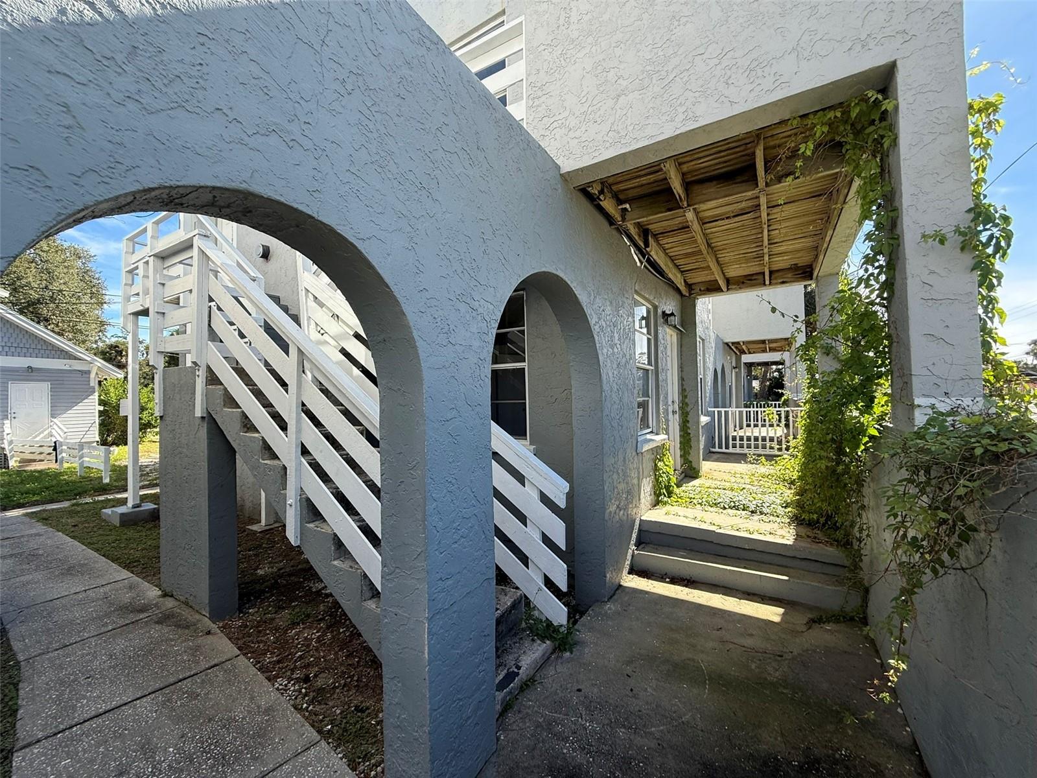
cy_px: 389
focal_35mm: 14
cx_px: 518
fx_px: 419
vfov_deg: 85.7
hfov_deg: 102.1
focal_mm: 2.22
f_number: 2.2
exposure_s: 1/514
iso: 50
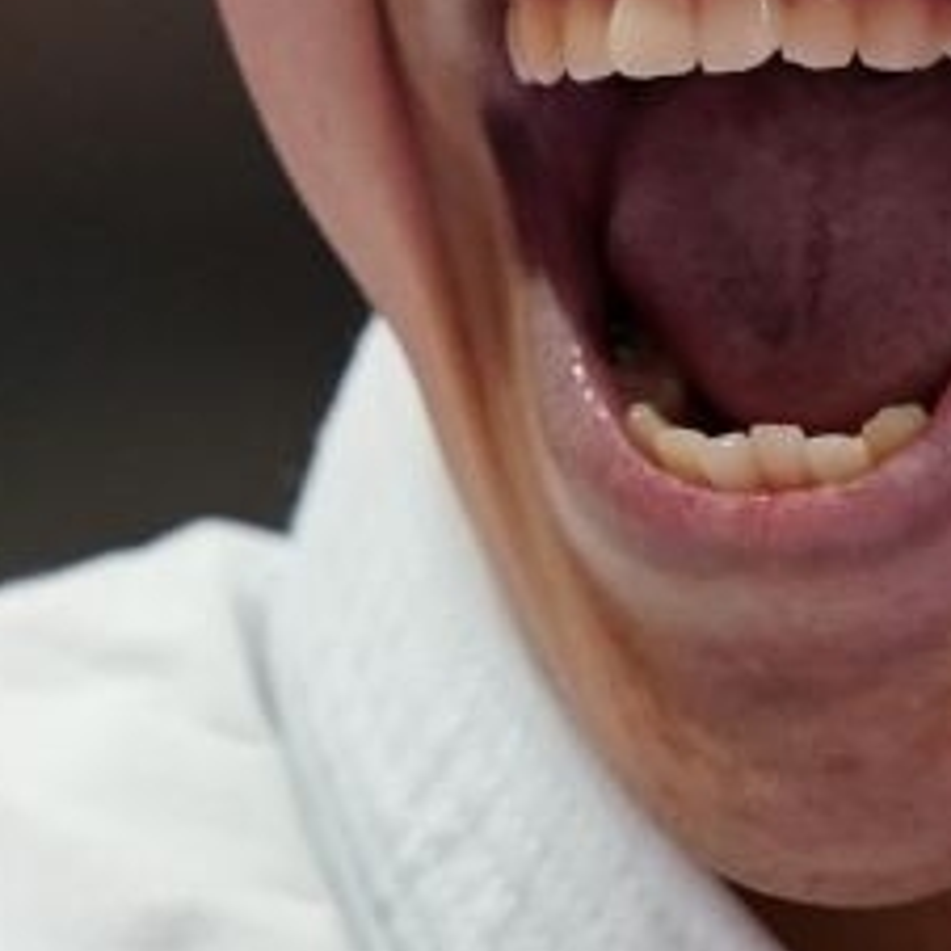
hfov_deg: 0.6
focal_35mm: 2703
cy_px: 480
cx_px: 189
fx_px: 84015
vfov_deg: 0.6
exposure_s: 1/500
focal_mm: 400
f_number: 2.8
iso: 2000
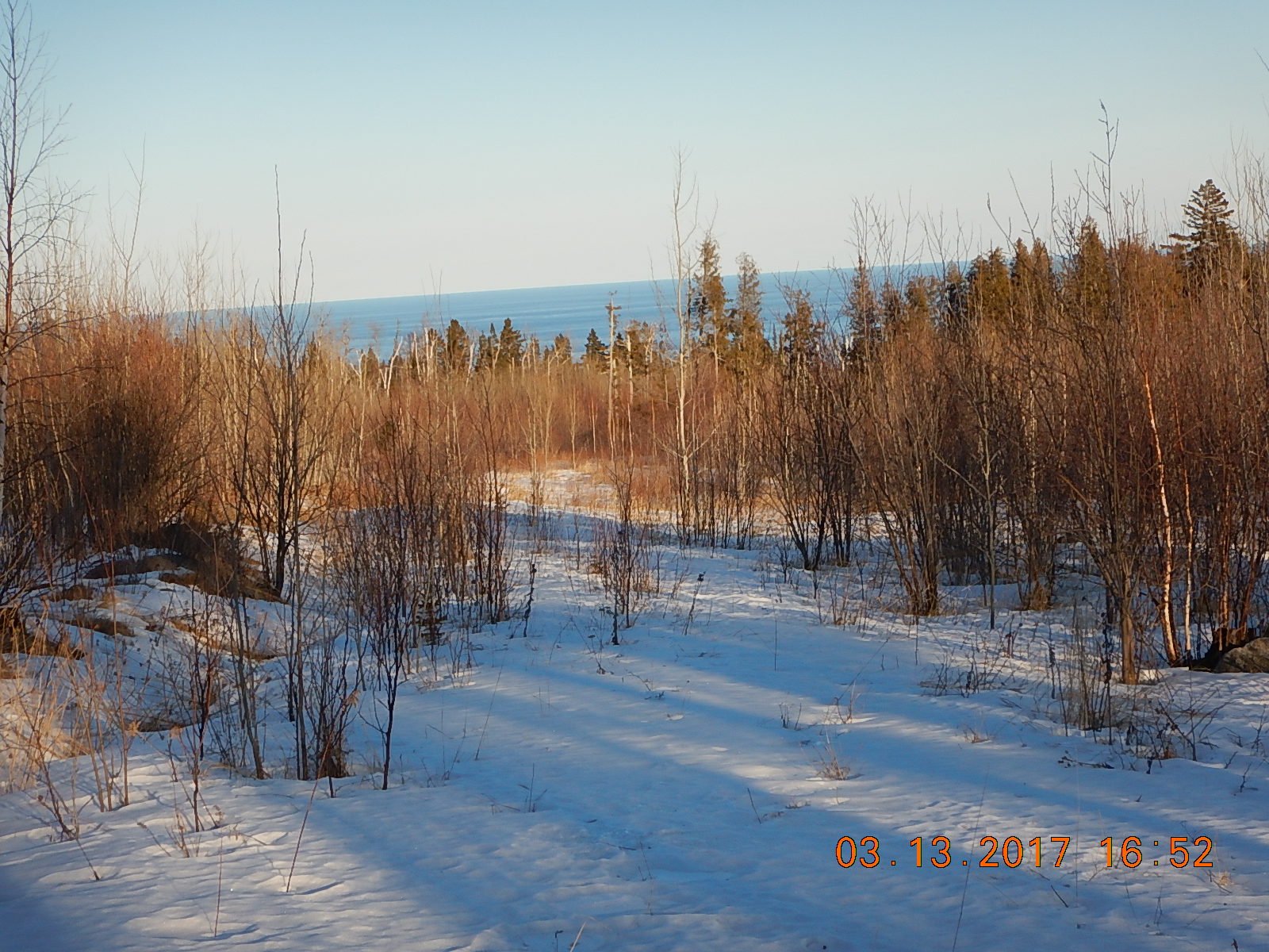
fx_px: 2456
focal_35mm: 67
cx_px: 634
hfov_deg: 29.0
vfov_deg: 21.9
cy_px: 476
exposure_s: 1/640
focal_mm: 12
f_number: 4.5
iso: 125
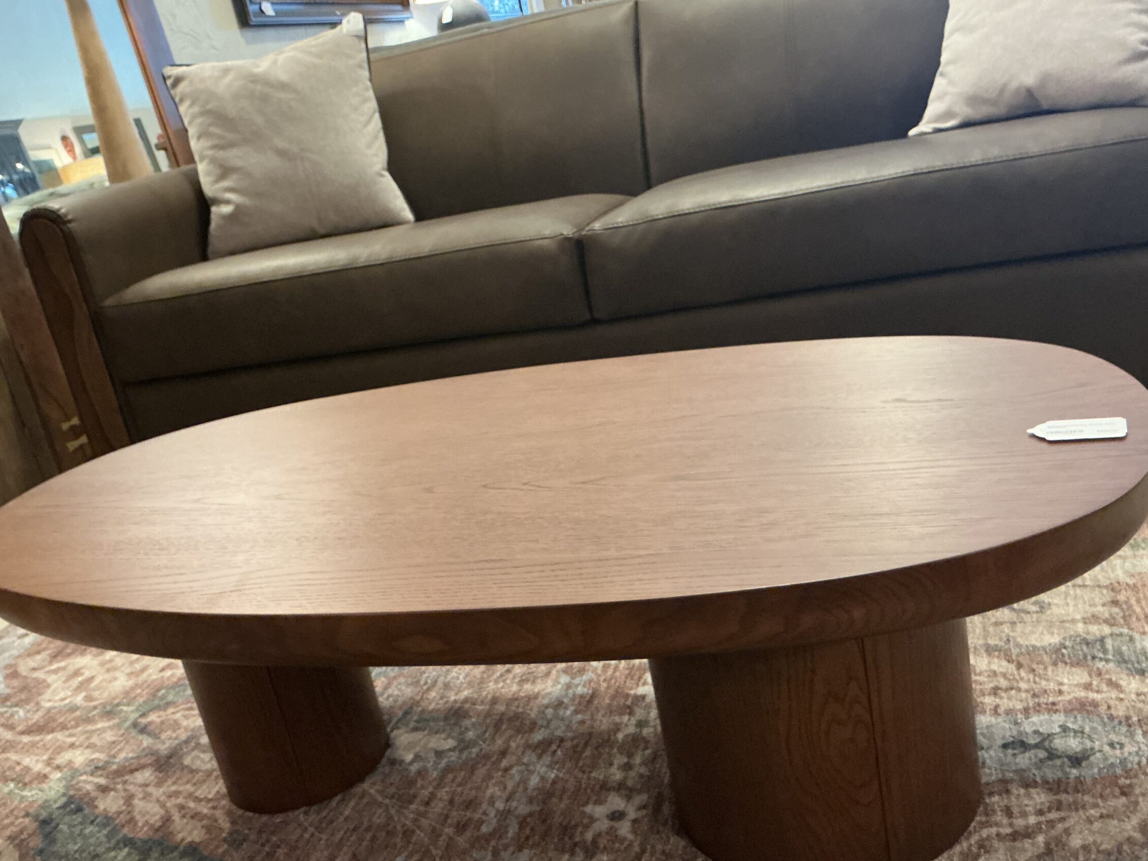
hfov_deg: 55.4
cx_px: 575
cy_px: 451
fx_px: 1094
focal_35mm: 33
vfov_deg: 42.9
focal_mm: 3
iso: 320
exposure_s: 1/40
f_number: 1.8
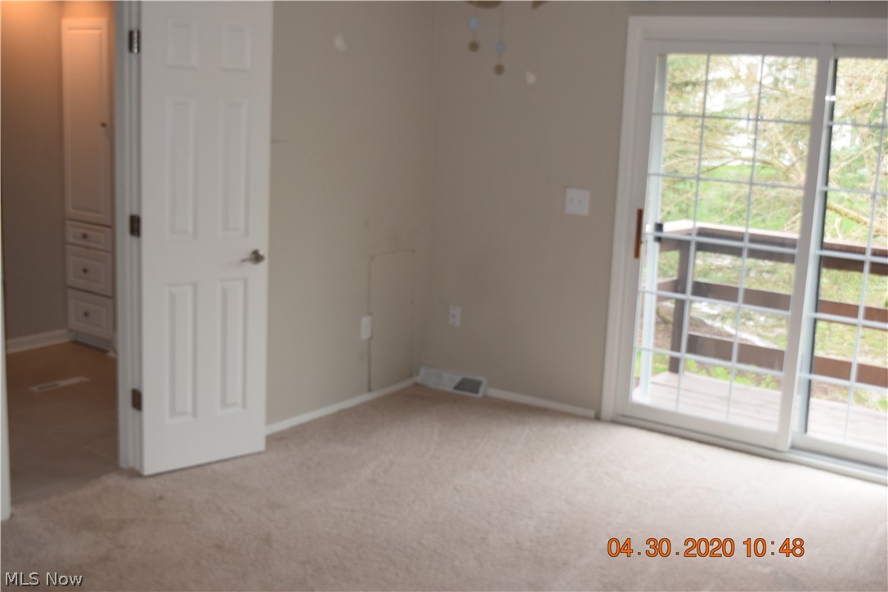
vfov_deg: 30.8
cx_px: 444
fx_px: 1073
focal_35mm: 44
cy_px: 296
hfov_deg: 45.0
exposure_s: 1/125
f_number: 5.6
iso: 800
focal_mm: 29
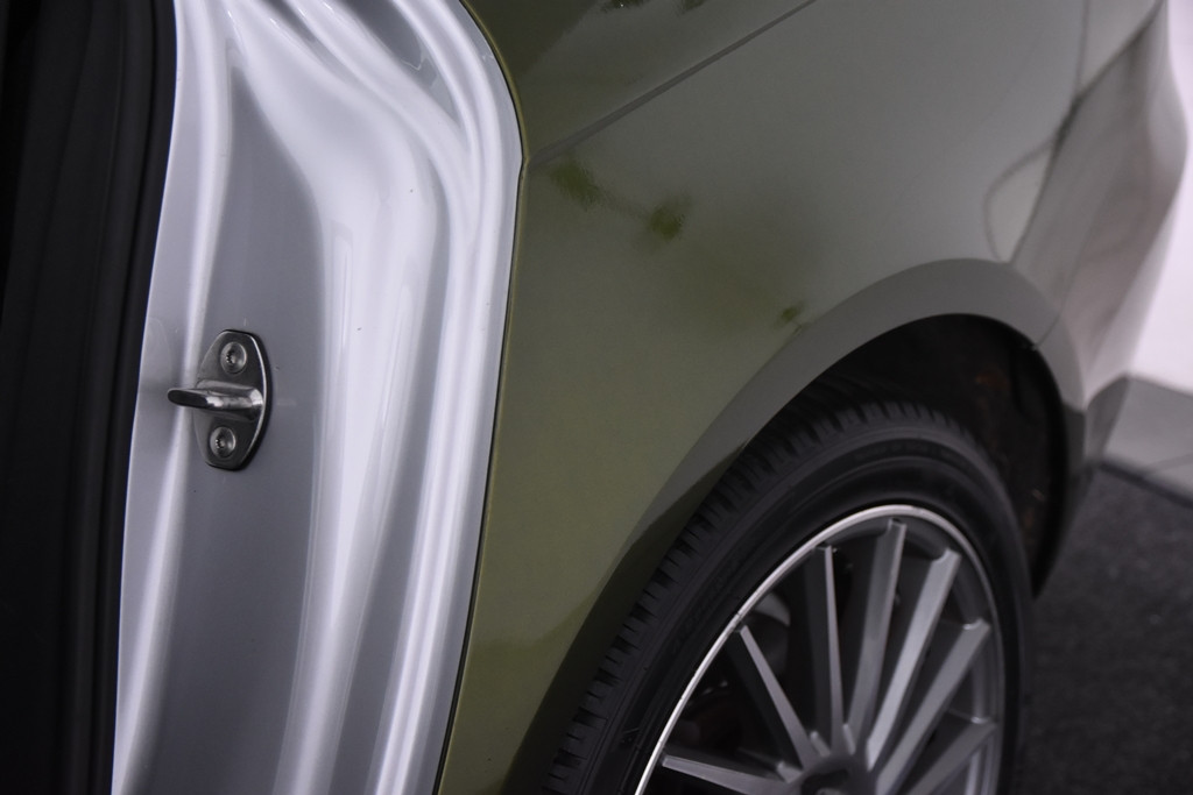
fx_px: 1988
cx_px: 596
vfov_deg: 22.6
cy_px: 398
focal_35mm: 60
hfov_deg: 33.4
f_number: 3.5
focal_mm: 40
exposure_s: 1/60
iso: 1800
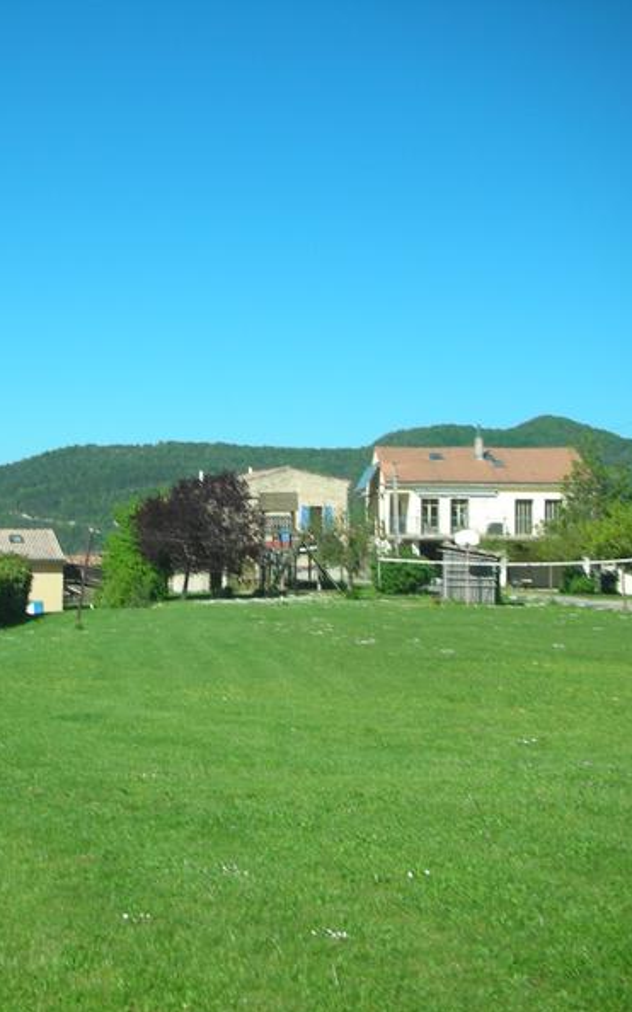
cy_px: 508
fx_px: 1379
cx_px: 102
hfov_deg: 25.3
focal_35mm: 50
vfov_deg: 40.3
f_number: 8.5
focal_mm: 5.8
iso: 50
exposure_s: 1/77
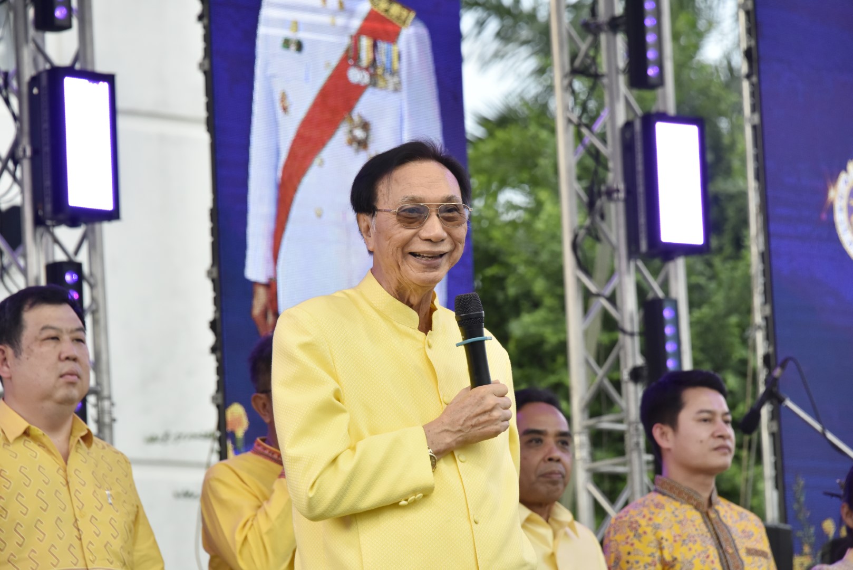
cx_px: 426
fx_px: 4977
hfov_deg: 9.8
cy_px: 285
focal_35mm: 210
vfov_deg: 6.5
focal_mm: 210
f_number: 10
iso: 1600
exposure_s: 1/400
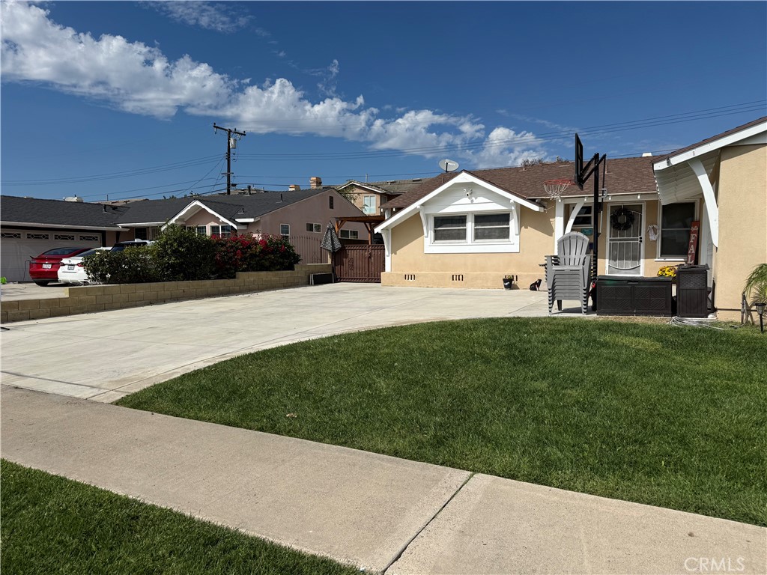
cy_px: 288
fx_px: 532
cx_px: 384
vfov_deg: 56.8
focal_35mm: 24
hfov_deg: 71.6
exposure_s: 1/10309
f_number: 1.78
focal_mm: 6.76
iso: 80
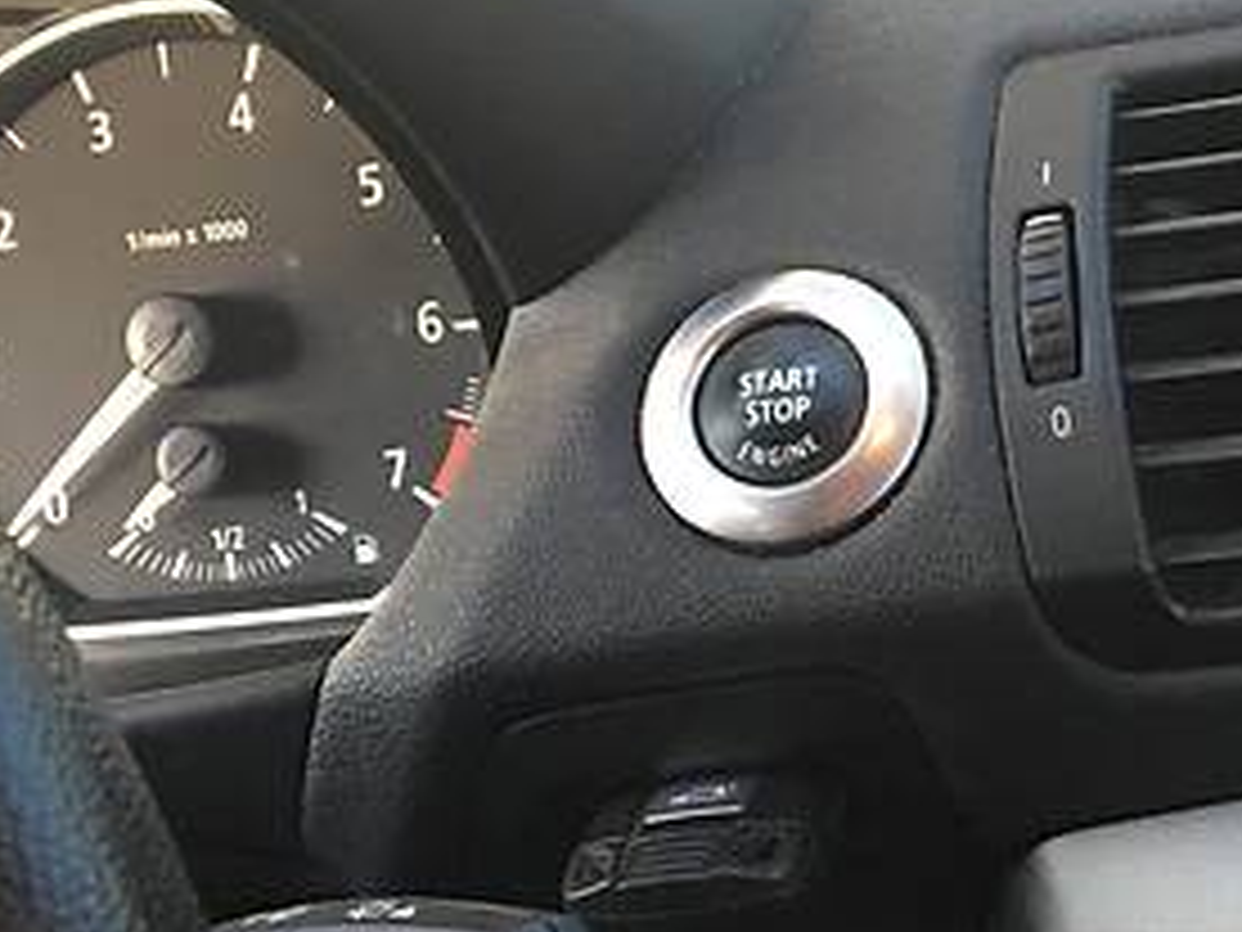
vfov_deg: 17.5
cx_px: 1350
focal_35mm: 84
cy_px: 716
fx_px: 3014
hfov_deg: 22.1
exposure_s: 1/33
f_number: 2.2
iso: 125
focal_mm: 4.2
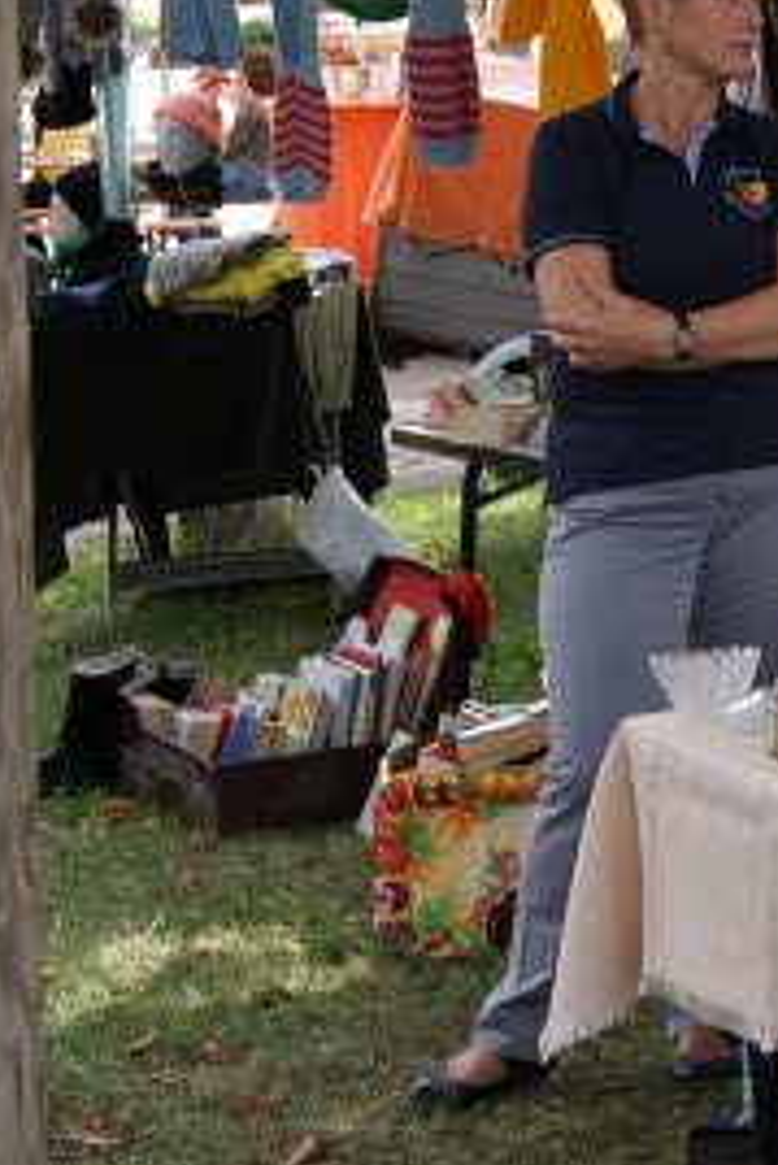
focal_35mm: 125
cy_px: 574
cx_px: 804
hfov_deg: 10.9
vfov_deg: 16.4
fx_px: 4053
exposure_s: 1/80
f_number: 5.6
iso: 100
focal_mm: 35
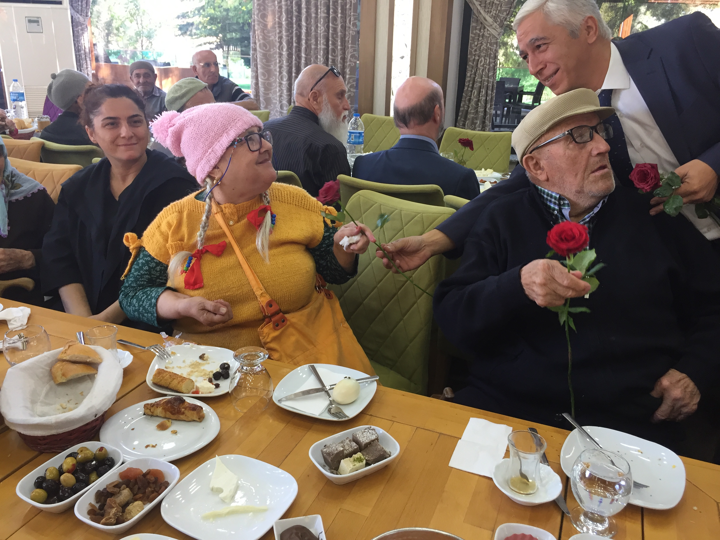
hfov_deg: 61.7
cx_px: 360
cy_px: 270
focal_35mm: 29
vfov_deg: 48.2
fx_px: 603
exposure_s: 1/33
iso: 40
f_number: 2.2
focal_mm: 4.15
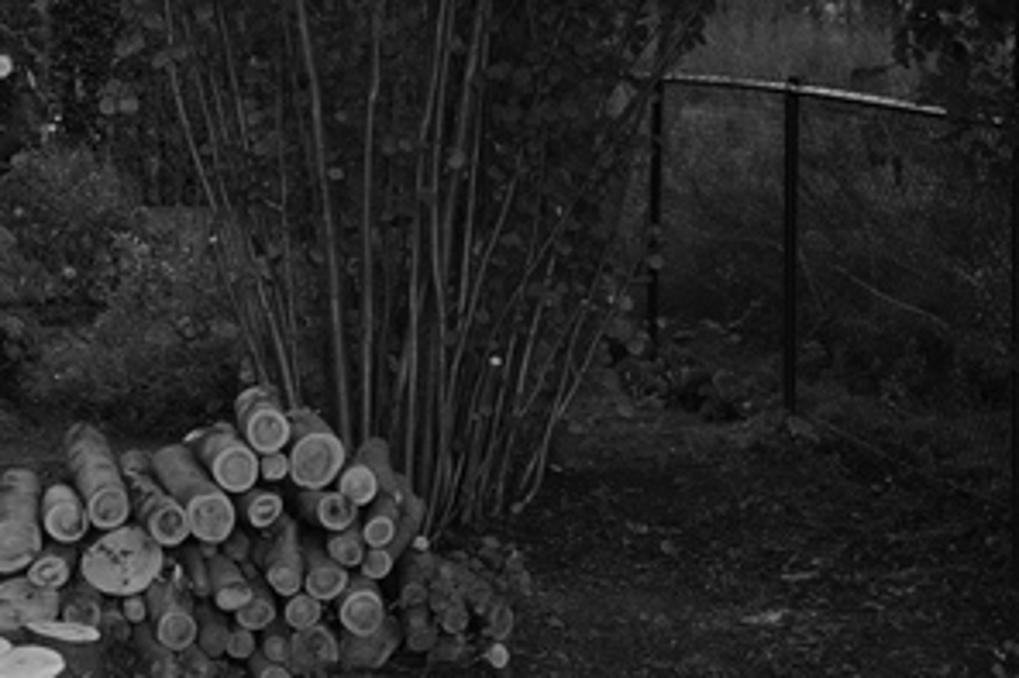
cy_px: 418
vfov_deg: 13.9
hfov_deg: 20.8
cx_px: 341
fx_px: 2772
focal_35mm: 98
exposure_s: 1/60
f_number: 4.8
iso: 400
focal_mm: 42
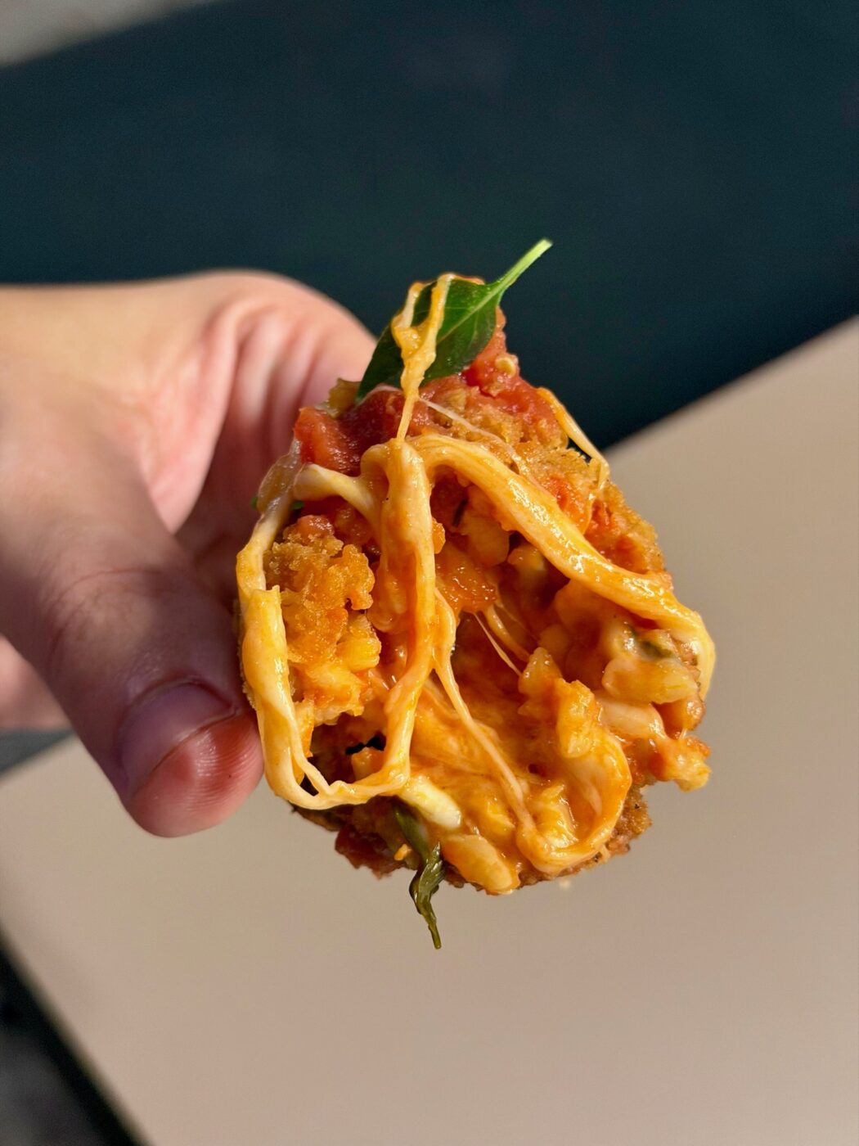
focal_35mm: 48
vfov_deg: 39.7
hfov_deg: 30.3
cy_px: 573
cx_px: 430
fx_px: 1588
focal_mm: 6.76
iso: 250
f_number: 1.78
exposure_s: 1/33
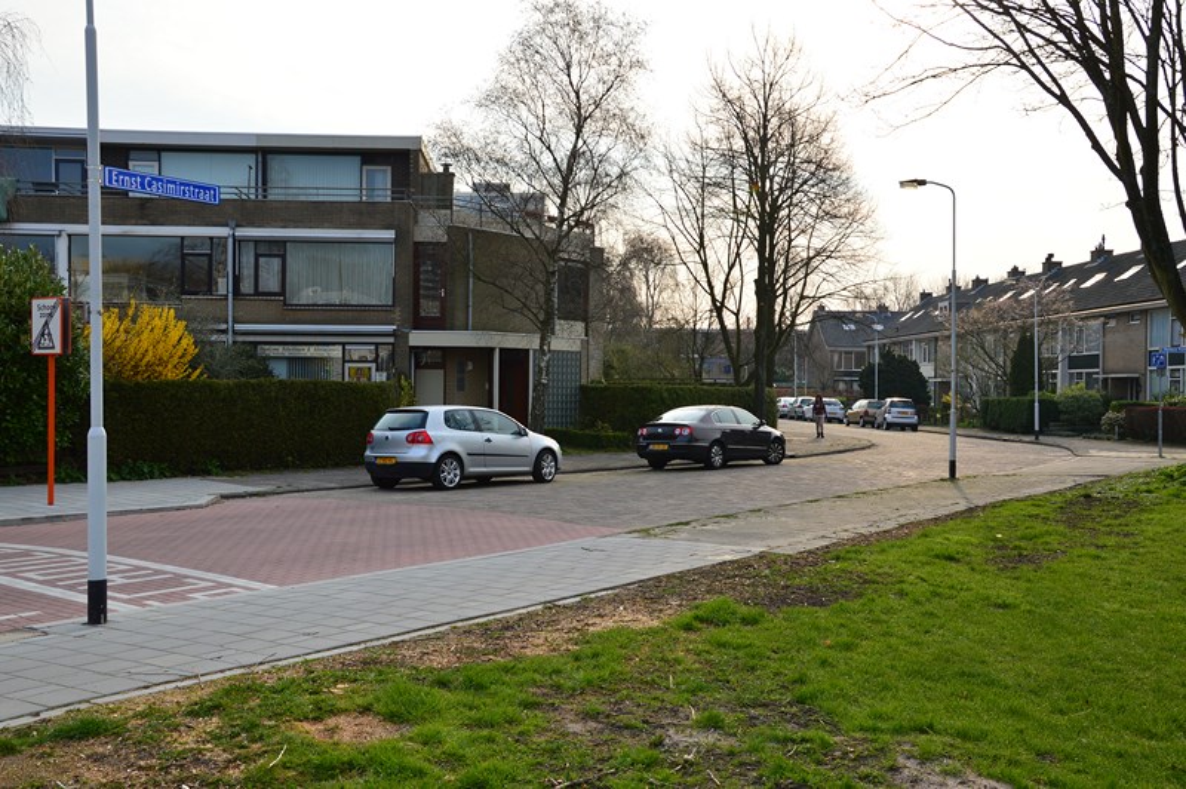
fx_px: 1185
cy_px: 394
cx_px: 593
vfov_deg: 36.8
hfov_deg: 53.2
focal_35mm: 36
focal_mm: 24
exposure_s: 1/250
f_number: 7.1
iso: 200
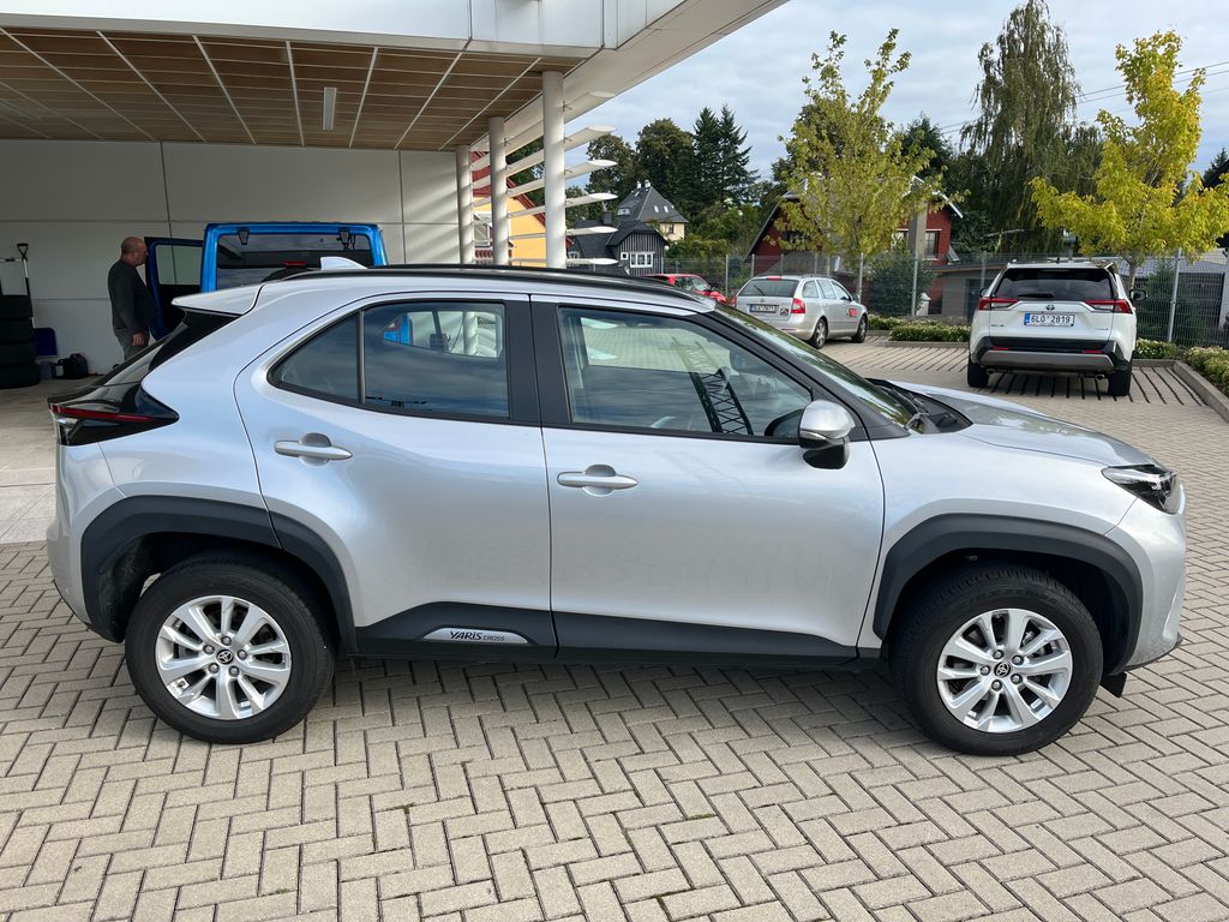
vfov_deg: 53.1
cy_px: 461
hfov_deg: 67.3
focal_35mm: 26
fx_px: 923
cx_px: 614
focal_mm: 5.1
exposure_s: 1/1129
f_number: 1.6
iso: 50
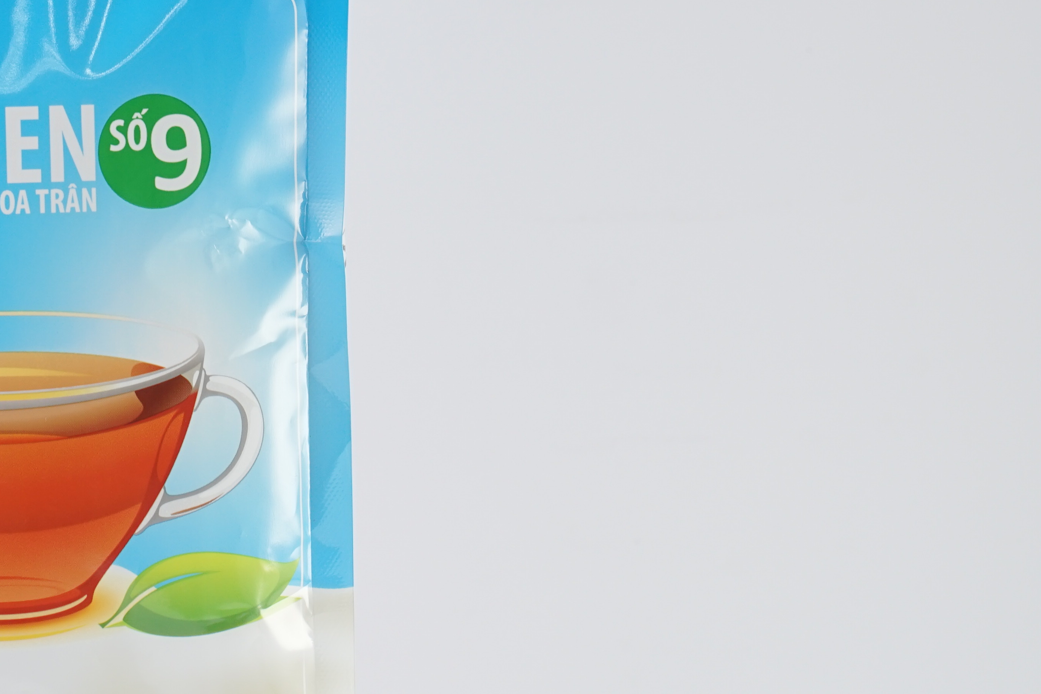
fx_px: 6361
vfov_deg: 6.2
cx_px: -33
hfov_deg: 9.3
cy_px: 192
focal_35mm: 220
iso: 500
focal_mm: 100
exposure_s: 1/50
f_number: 8
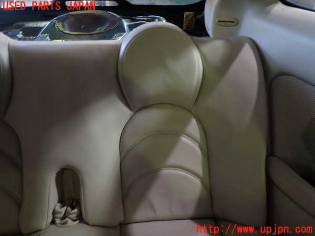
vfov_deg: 54.9
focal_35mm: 25
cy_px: 118
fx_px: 227
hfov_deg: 69.4
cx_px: 158
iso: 200
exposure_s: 1/40
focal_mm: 4.5
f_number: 2
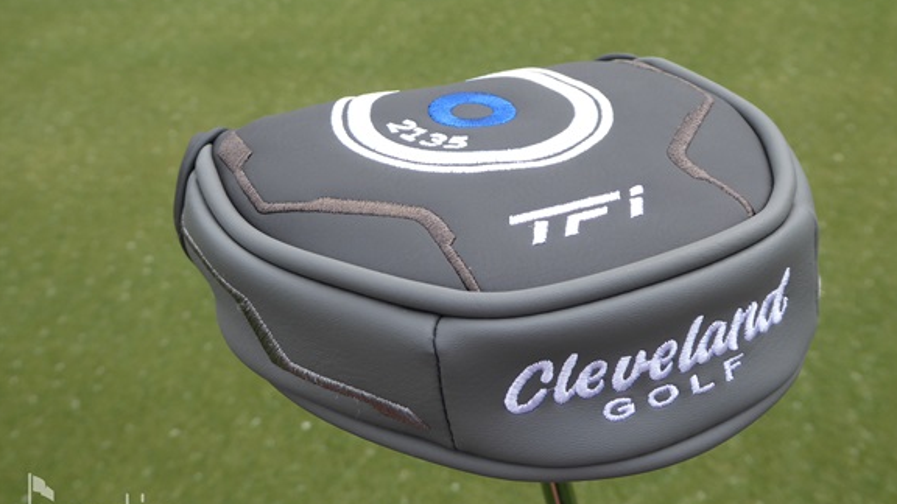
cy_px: 244
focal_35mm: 50
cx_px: 483
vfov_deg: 24.0
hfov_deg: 41.3
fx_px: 1189
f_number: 3.8
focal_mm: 7.2
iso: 80
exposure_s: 1/400
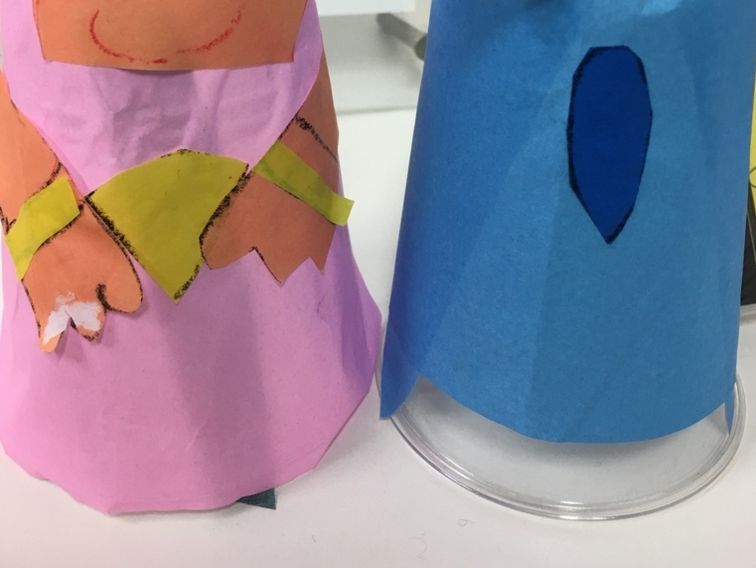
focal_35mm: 39
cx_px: 379
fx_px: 852
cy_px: 103
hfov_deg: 47.9
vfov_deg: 35.5
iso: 32
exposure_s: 1/30
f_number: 2.2
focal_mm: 4.15
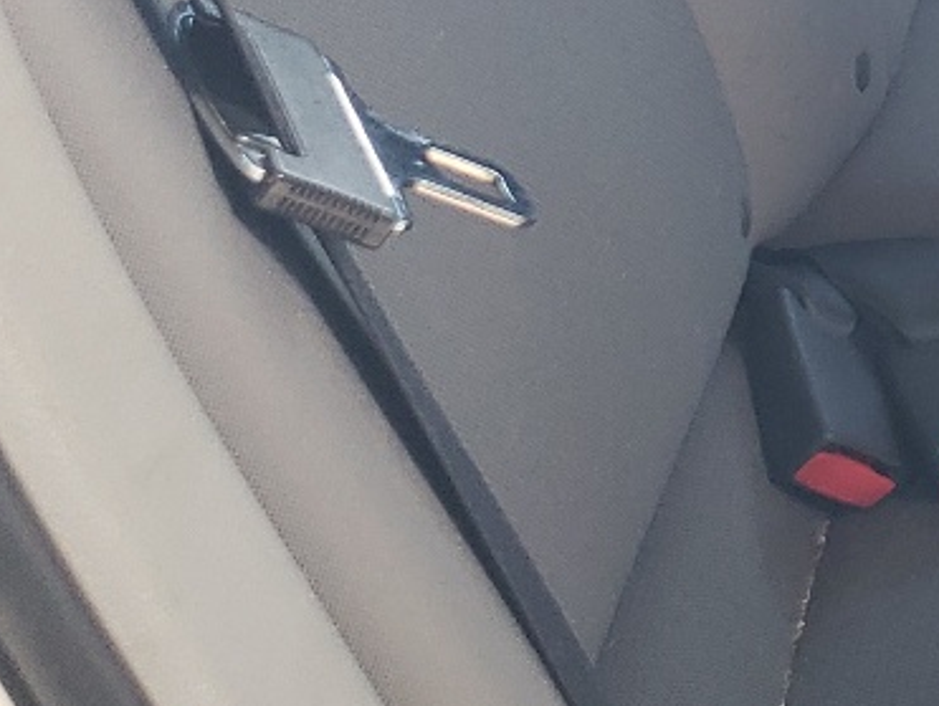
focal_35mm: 112
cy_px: -450
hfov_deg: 15.0
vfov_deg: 12.4
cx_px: 1741
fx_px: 3041
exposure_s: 1/60.2
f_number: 1.5
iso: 57
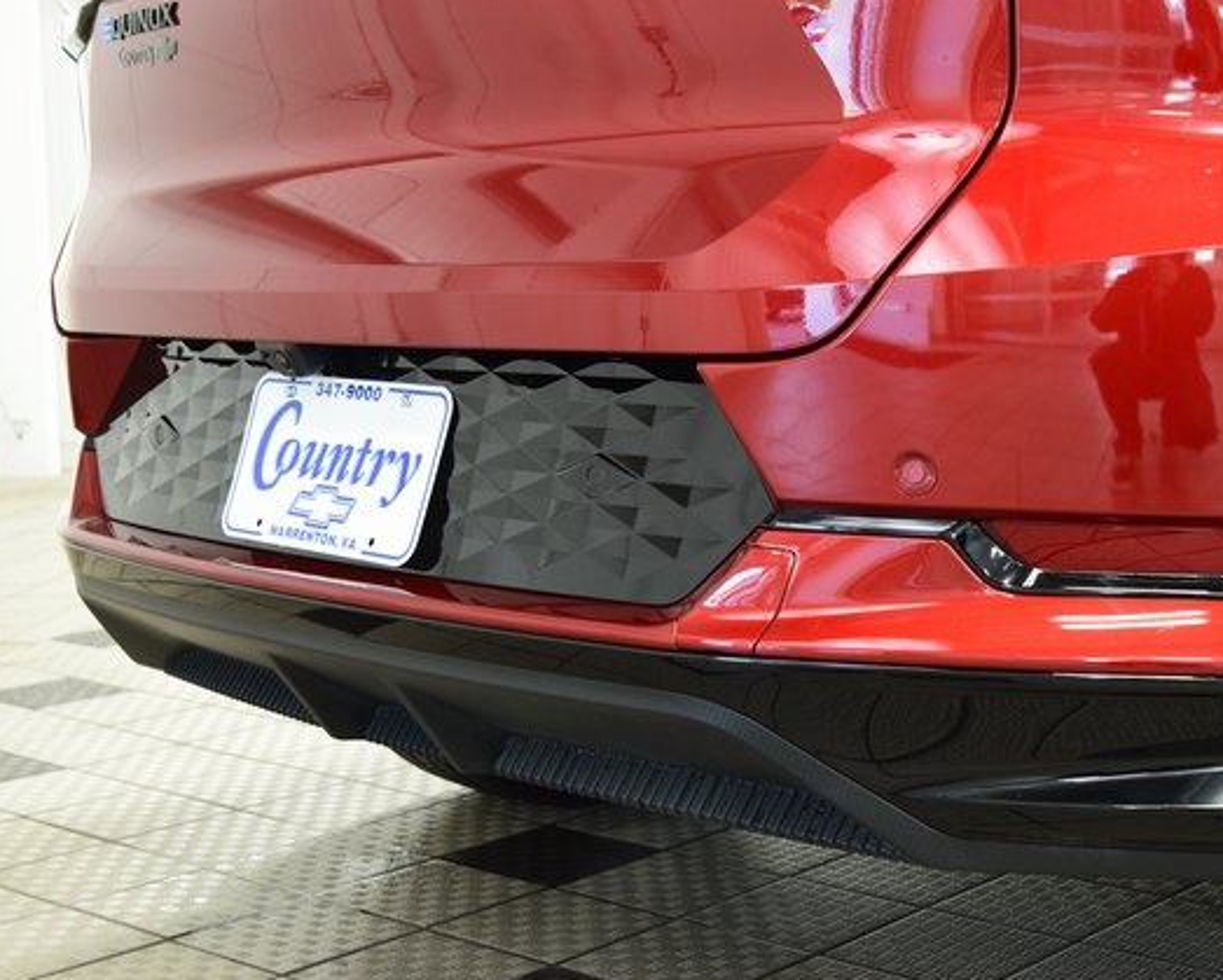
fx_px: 2245
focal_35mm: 62
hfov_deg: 30.4
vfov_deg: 24.6
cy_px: 492
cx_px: 725
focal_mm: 36
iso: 1250
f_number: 6.3
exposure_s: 1/15
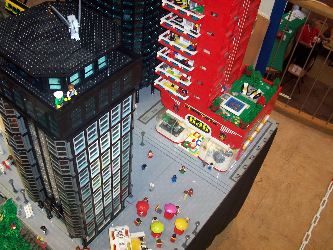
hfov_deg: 50.1
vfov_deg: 38.7
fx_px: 356
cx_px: 166
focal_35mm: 37
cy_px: 125
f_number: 2.8
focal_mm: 5.6
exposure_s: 1/60
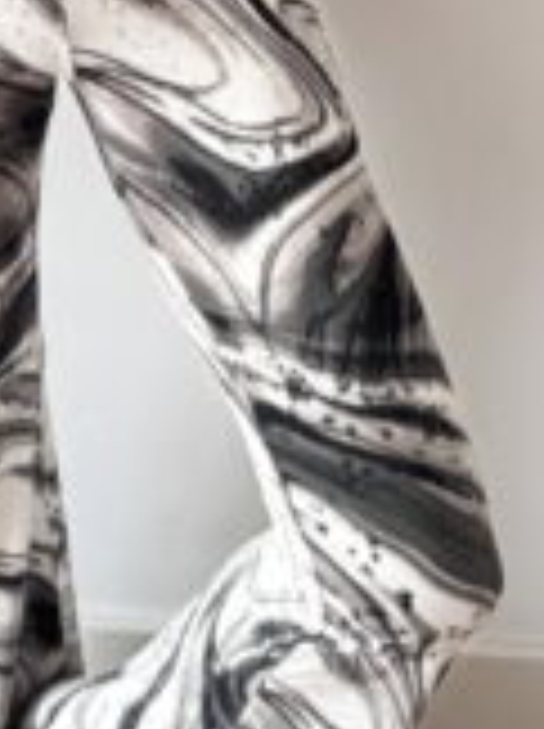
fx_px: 1870
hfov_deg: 16.3
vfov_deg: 19.0
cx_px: 45
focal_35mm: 89
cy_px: -405
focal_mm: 6.76
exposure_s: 1/106
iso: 200
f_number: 1.78
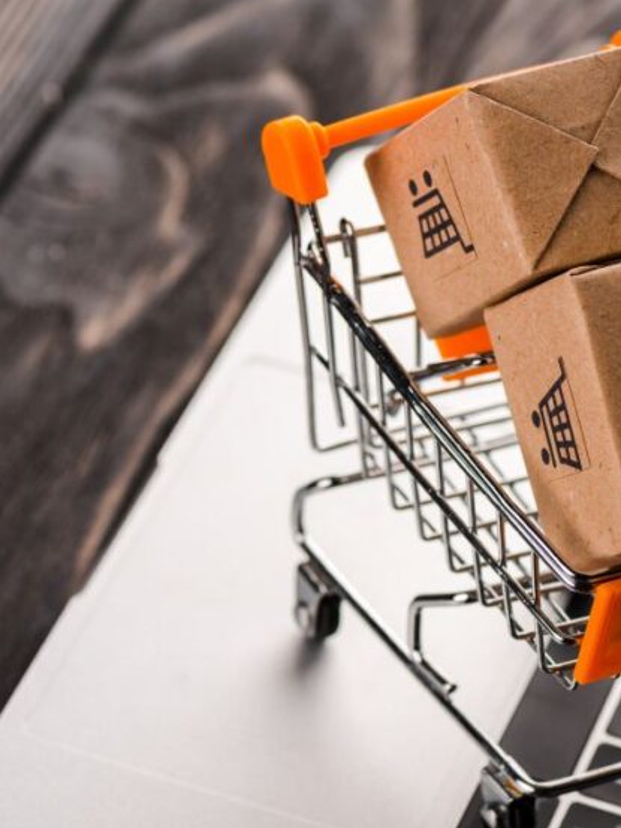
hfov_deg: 7.9
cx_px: 335
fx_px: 4471
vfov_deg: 10.6
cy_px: 508
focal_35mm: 187
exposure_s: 1/200
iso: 100
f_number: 7.1
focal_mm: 105
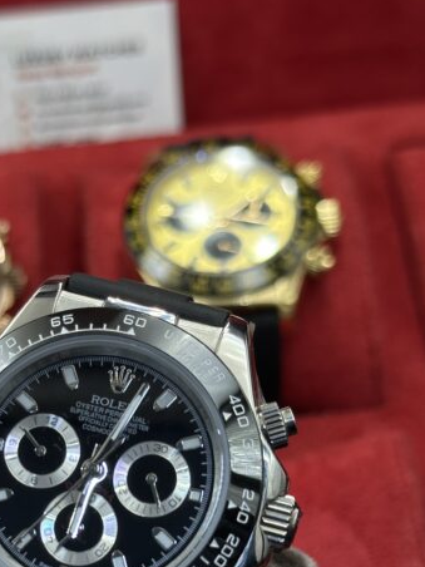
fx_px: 1391
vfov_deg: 22.6
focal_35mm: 85
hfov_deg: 17.3
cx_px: 103
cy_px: 475
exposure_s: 1/704
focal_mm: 6.86
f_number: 1.78
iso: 64
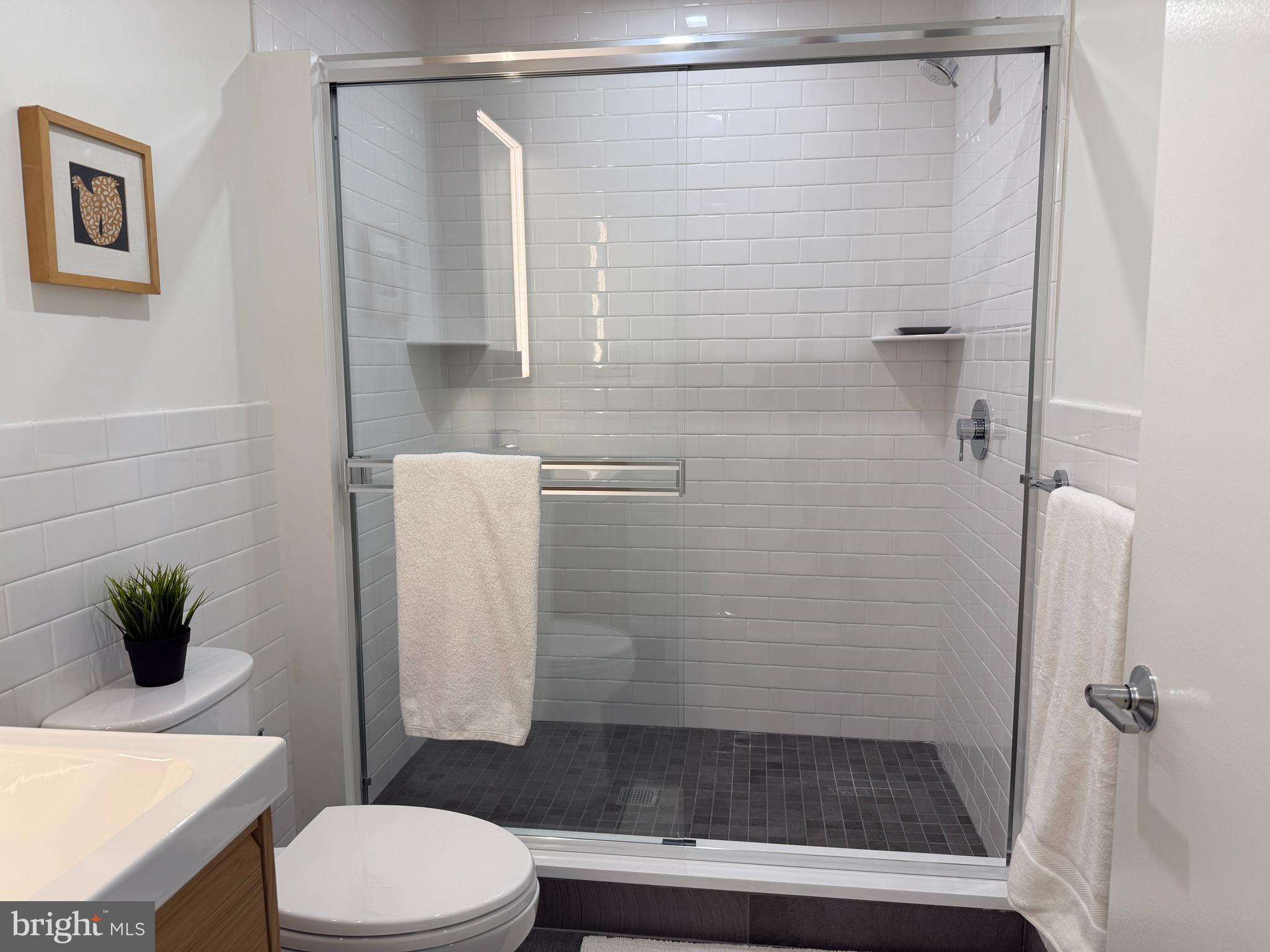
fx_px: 881
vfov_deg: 56.8
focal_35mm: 24
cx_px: 635
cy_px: 476
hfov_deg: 71.6
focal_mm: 6.76
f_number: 1.78
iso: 50
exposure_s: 1/127
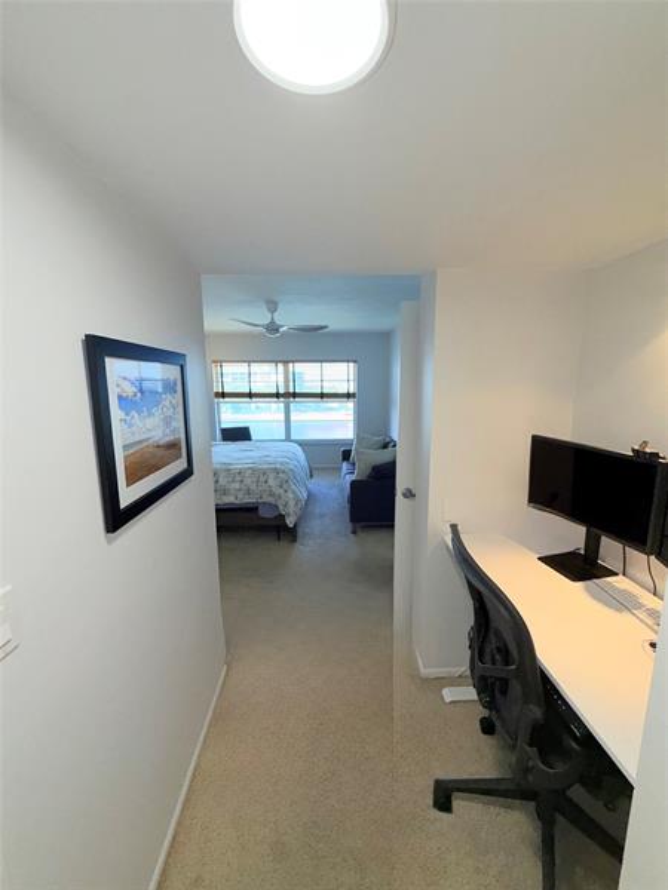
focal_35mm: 14
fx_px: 360
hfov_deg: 85.7
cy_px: 445
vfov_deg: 102.1
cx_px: 334
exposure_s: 1/120
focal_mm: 2.22
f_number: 2.2
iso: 64
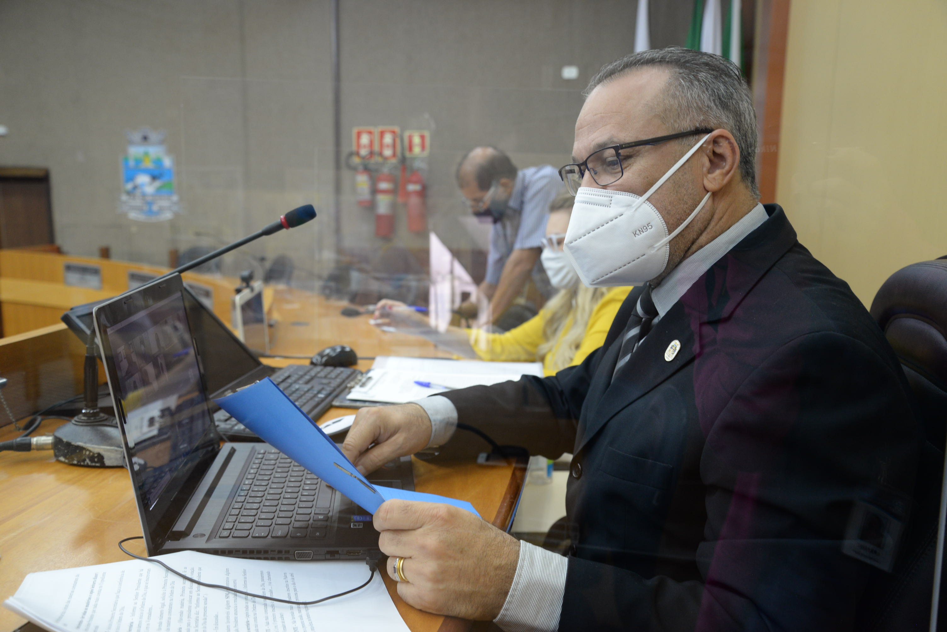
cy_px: 316
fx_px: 895
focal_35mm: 34
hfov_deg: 55.8
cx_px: 474
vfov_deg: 38.9
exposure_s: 1/100
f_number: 5
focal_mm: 34
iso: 1000
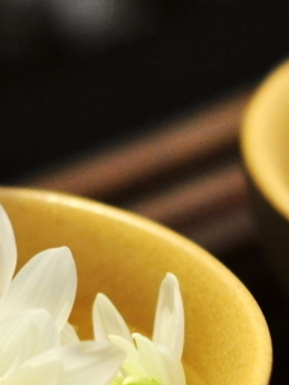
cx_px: 187
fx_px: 2725
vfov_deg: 8.1
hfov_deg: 6.1
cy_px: 326
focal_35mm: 245
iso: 1000
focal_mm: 50
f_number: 2.5
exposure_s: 1/80
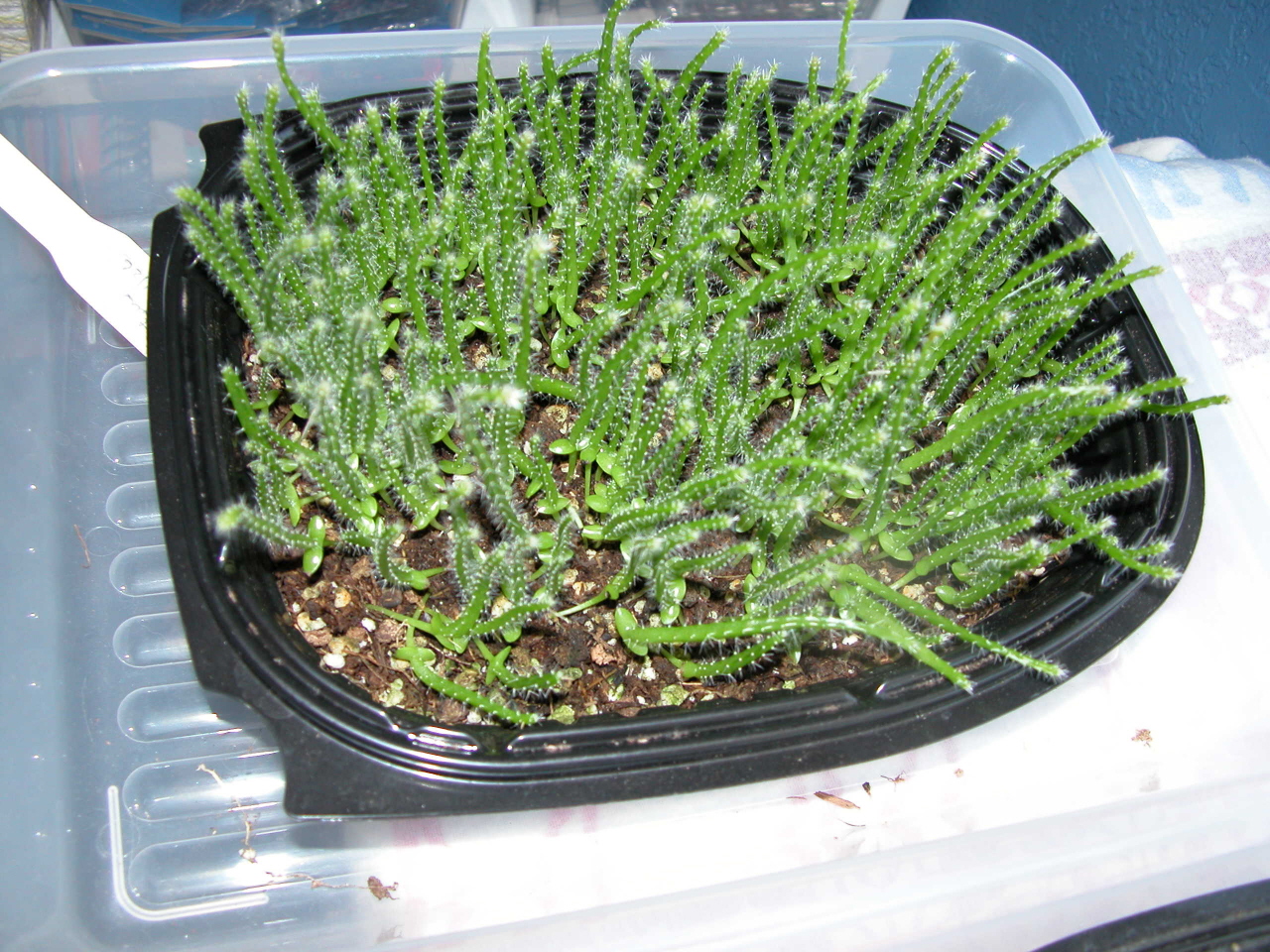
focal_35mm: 35
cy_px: 476
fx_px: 1284
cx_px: 635
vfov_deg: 40.7
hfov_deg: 52.6
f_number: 2.8
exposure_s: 1/60
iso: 100
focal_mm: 8.9
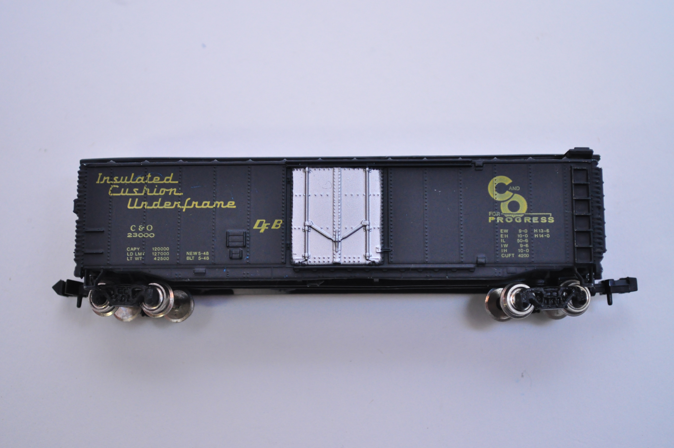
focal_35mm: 72
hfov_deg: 28.1
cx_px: 337
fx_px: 1346
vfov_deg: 18.9
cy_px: 224
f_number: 5.3
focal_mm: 48
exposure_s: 1/125
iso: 1000
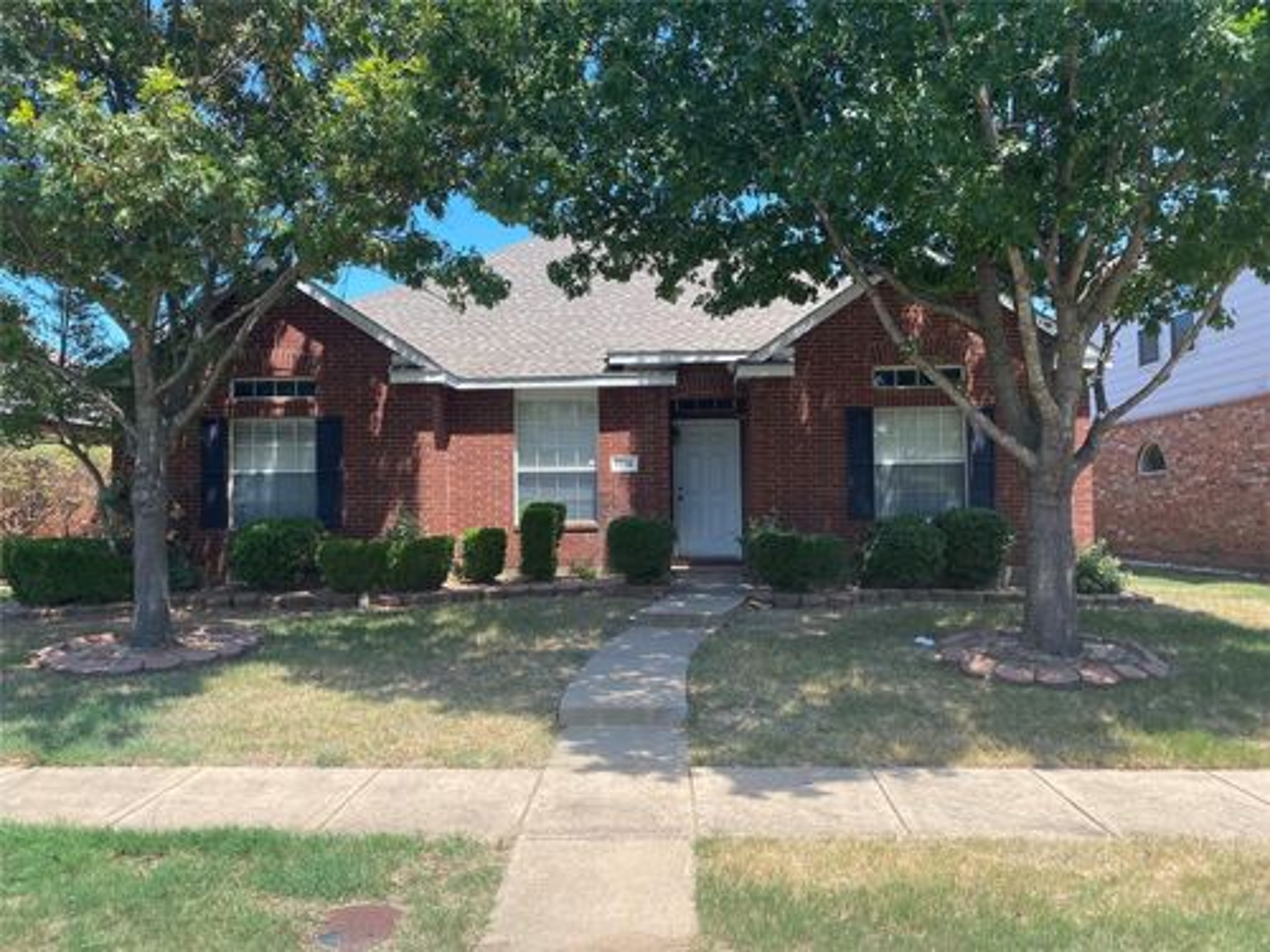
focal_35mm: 26
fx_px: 954
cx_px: 635
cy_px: 476
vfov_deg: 53.1
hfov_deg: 67.3
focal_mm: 4.25
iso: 32
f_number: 1.8
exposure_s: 1/767
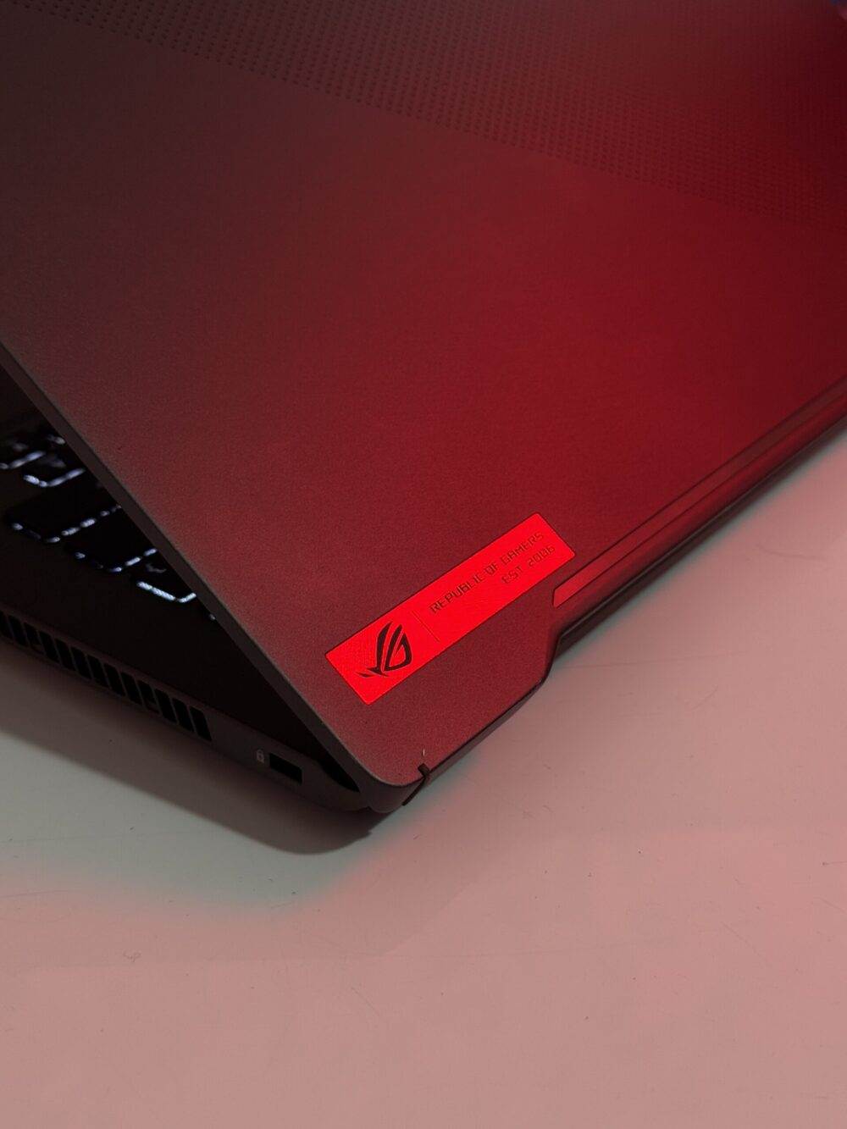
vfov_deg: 39.7
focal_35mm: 48
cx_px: 424
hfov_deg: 30.3
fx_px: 1566
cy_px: 564
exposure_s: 1/84
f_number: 1.78
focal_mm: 6.76
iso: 100
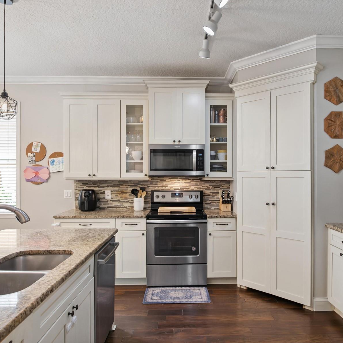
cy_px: 171
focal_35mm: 26
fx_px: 291
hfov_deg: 60.8
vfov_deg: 60.9
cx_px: 189
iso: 2000
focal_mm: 11
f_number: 3.5
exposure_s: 1/60
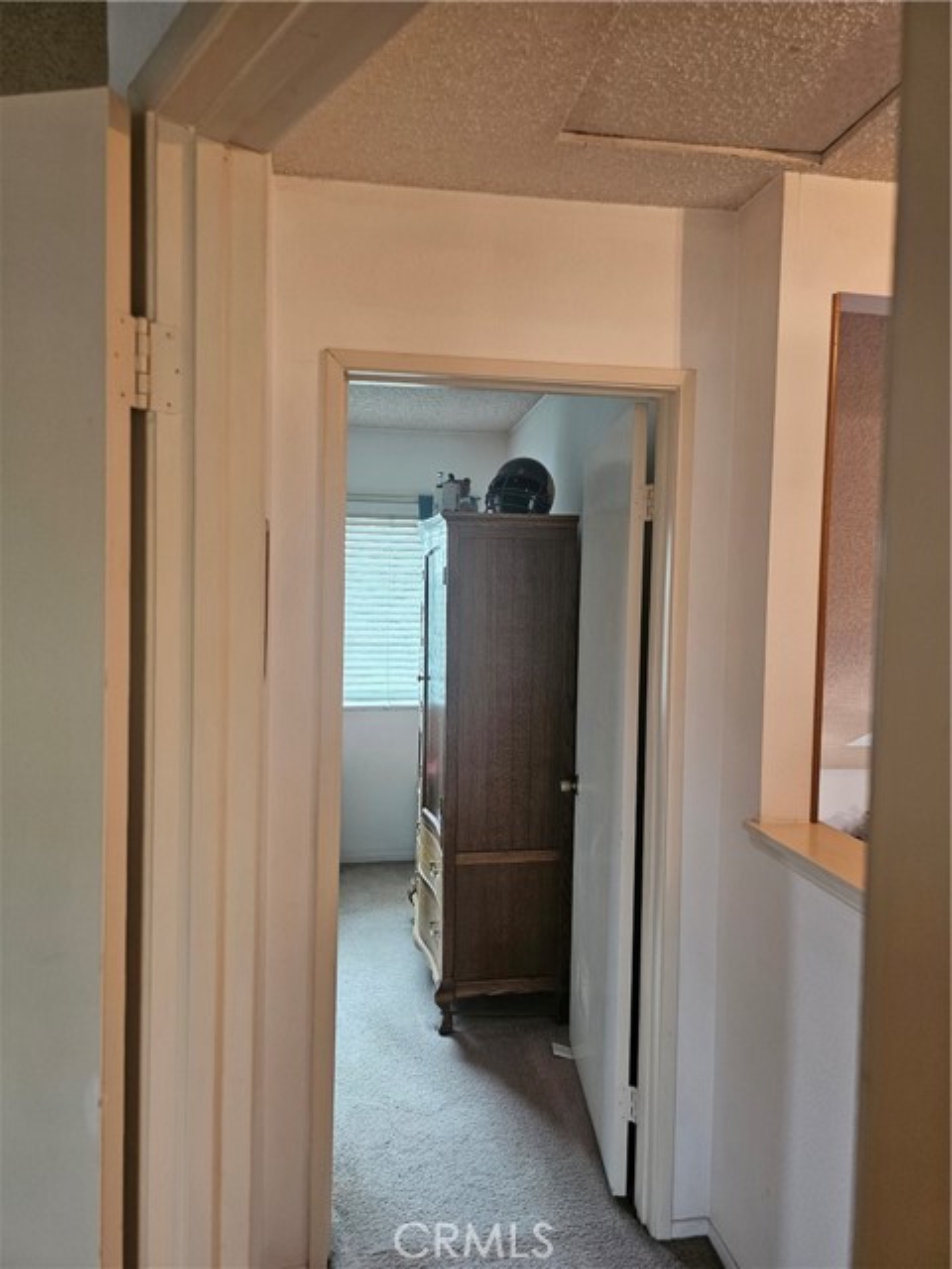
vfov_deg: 73.9
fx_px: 843
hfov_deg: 58.9
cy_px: 634
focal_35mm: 23
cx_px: 476
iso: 250
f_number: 1.7
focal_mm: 6.3
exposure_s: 1/34.6
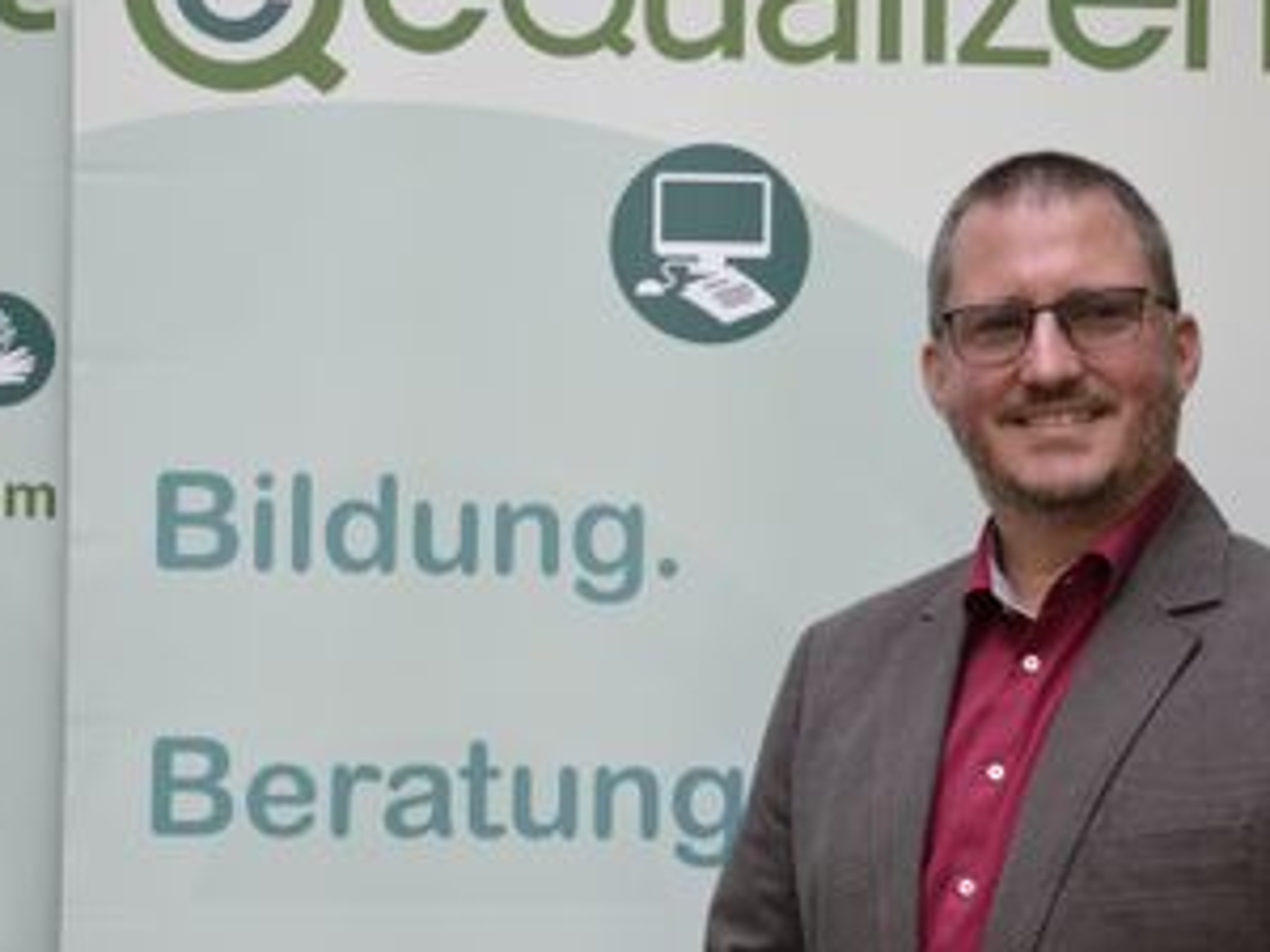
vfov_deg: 12.0
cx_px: 732
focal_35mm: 123
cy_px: 501
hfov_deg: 16.0
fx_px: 4513
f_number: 5.6
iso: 140
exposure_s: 1/60
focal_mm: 50
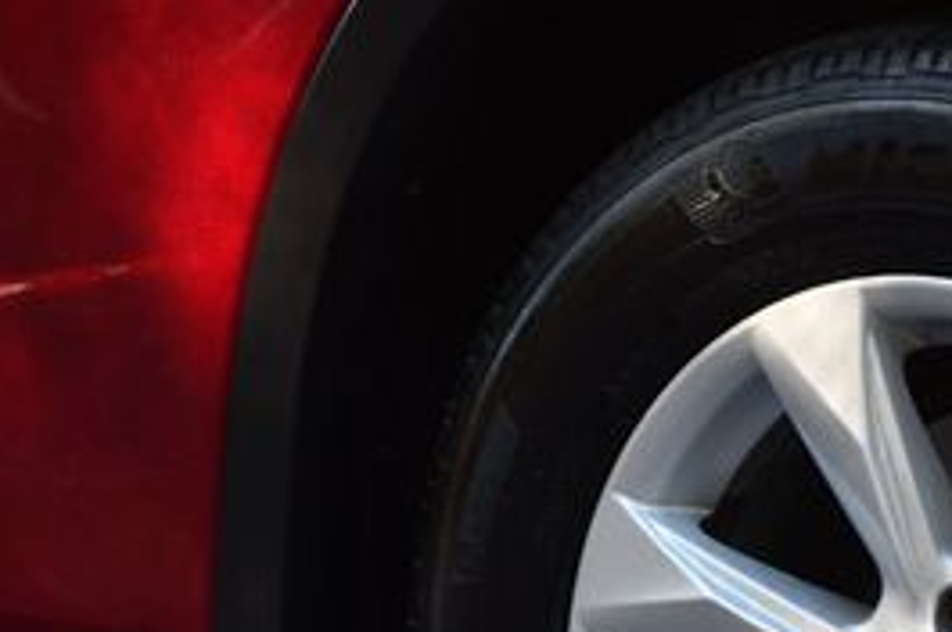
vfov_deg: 3.0
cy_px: 643
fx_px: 11938
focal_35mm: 452
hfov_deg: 4.6
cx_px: 1031
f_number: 4.8
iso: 560
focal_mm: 125
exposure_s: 1/250
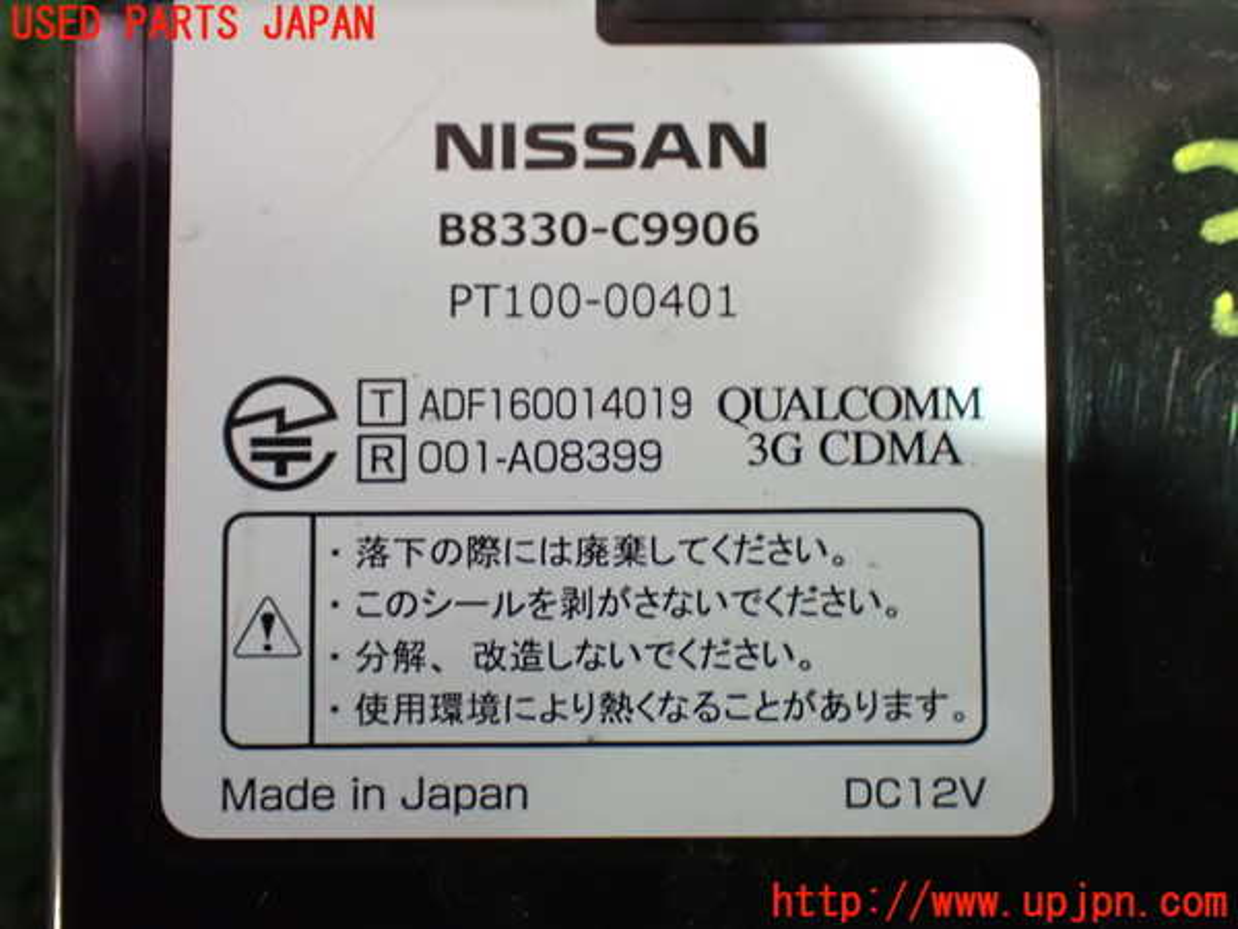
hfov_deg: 40.4
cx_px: 619
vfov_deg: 30.9
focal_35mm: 47
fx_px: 1681
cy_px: 464
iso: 1600
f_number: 3.1
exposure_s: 1/20
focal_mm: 8.4
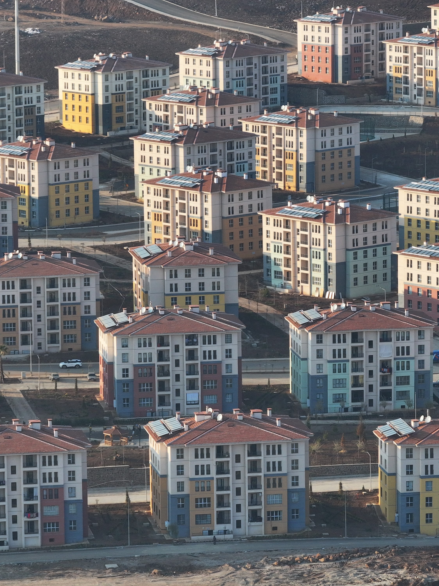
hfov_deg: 6.7
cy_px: 294
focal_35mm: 222
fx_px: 3754
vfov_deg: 8.9
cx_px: 260
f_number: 3.4
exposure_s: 1/400
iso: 100
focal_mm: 30.71
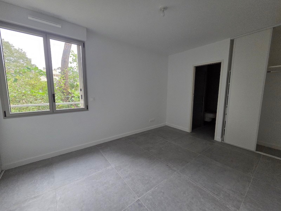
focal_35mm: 13
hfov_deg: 106.2
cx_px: 140
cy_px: 106
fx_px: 106
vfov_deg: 89.9
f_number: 2.2
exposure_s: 1/200
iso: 400
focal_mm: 2.2
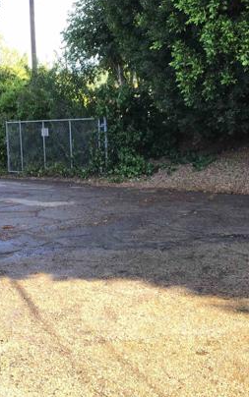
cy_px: 163
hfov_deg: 24.9
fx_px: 564
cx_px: 107
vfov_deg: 38.7
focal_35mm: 52
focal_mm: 3.3
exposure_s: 1/120
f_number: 2.4
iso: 25
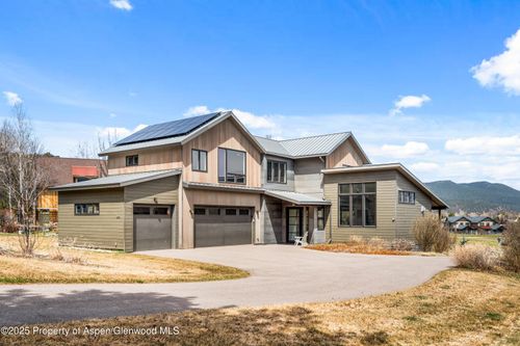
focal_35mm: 30
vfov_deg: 43.6
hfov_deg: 61.9
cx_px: 260
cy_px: 173
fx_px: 433
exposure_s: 1/250
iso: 400
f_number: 10
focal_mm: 30
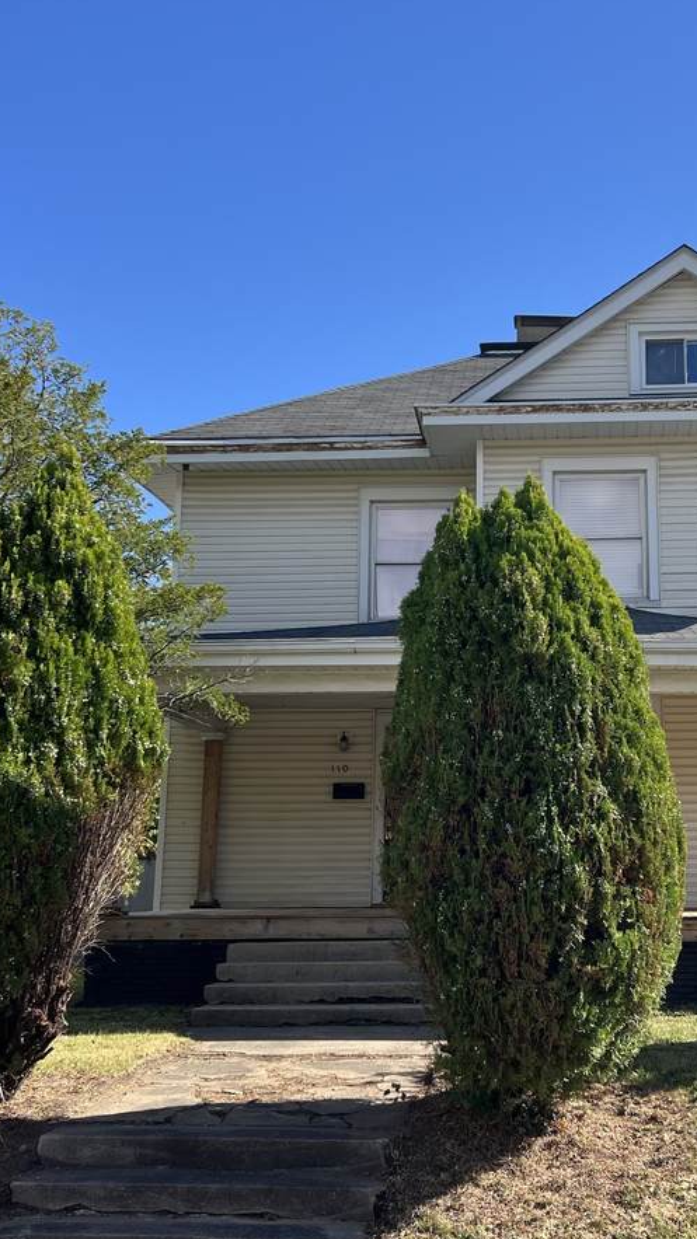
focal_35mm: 41
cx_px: 481
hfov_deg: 28.7
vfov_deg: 49.4
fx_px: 1348
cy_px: 620
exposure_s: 1/2841
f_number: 1.5
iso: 50
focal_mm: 5.7
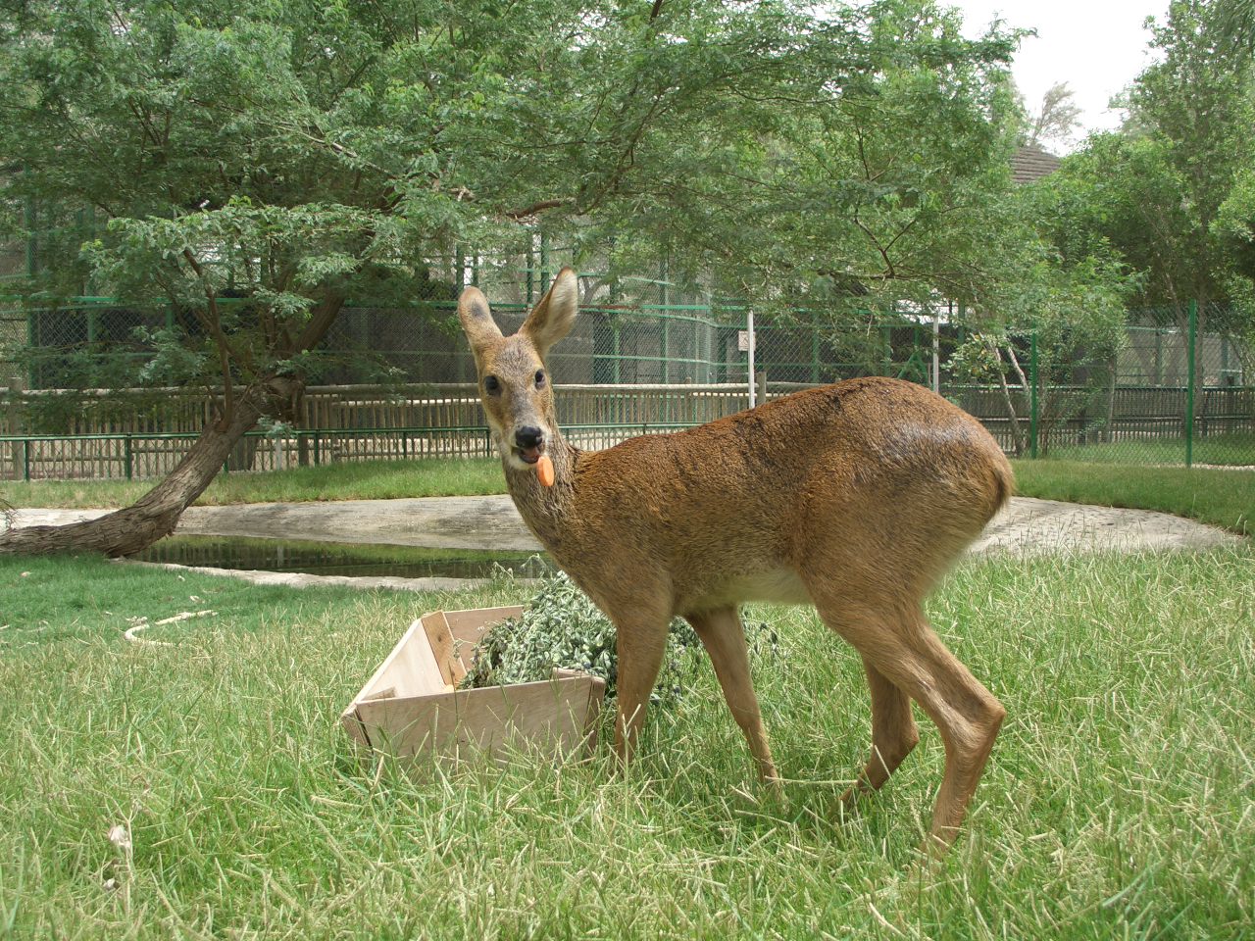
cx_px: 628
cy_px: 470
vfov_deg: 39.7
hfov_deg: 51.4
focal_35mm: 36
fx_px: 1305
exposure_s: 1/400
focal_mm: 7.81
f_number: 2.9
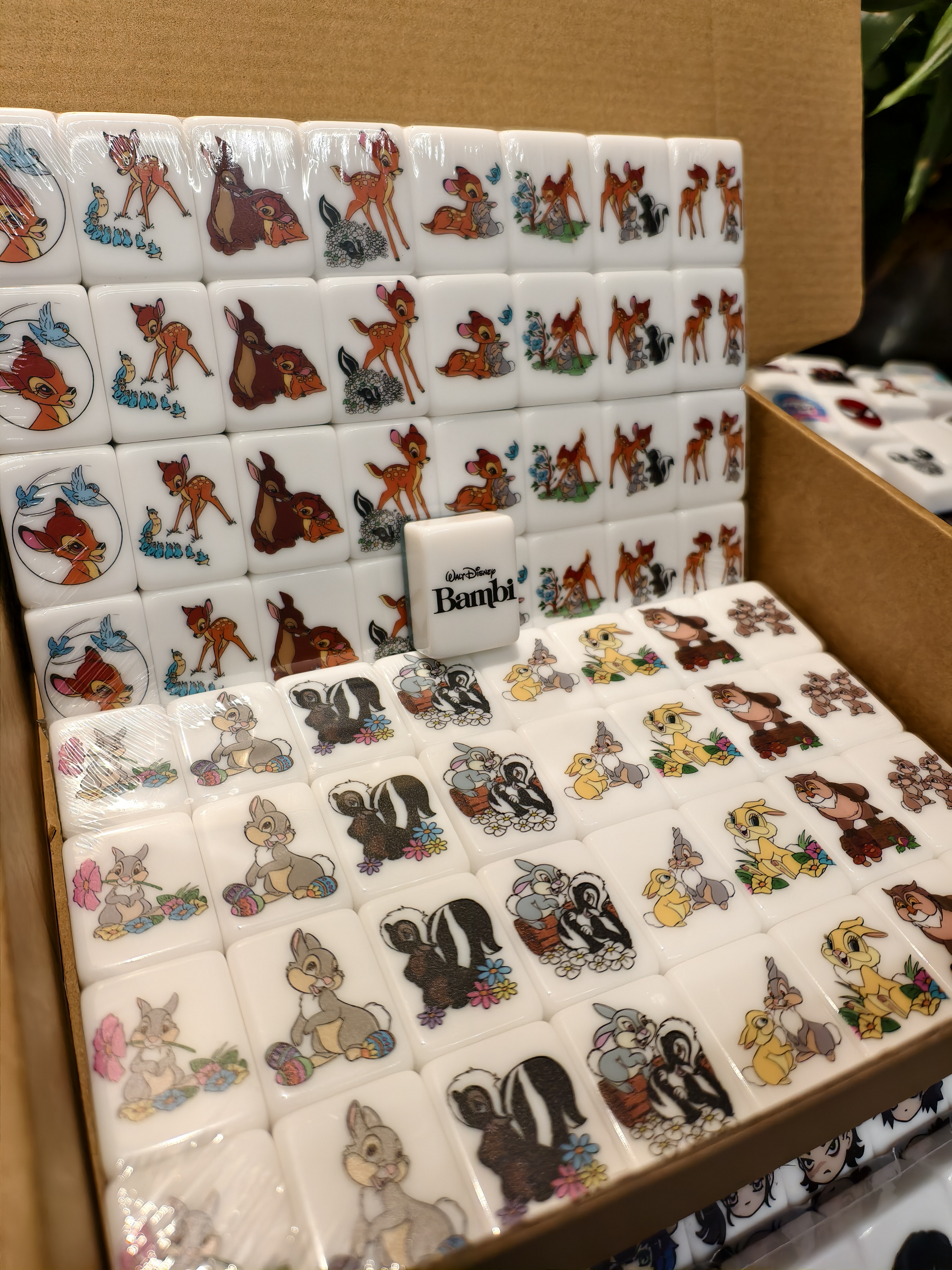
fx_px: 843
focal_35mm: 23
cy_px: 635
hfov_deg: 58.9
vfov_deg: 73.9
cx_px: 476
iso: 241
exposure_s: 1/100
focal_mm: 6.54
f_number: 1.57
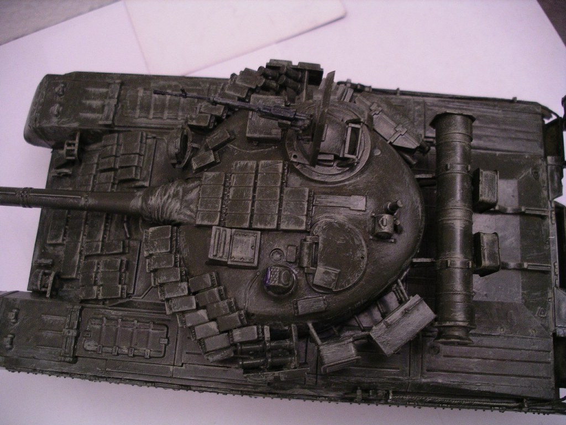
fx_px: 605
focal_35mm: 37
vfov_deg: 38.7
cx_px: 283
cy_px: 212
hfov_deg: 50.1
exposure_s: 1/23
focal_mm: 7.8
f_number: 2.8
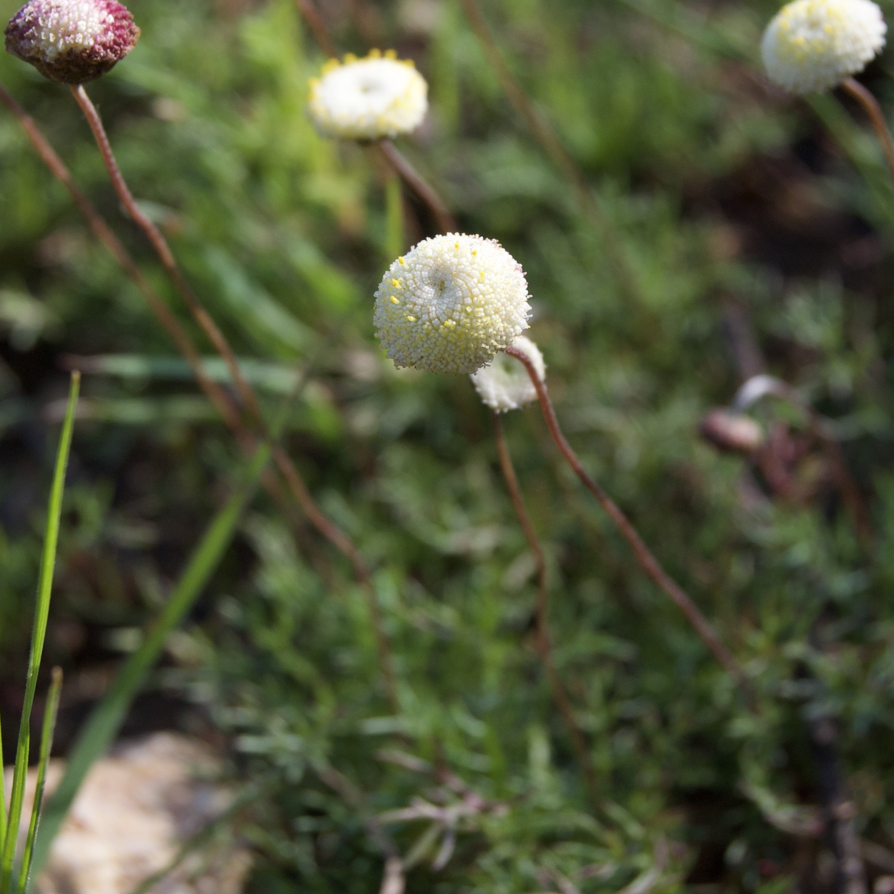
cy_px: 285
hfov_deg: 13.5
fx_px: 3768
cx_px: 444
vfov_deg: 13.5
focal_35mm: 129
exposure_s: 1/125
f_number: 8
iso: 125
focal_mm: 45
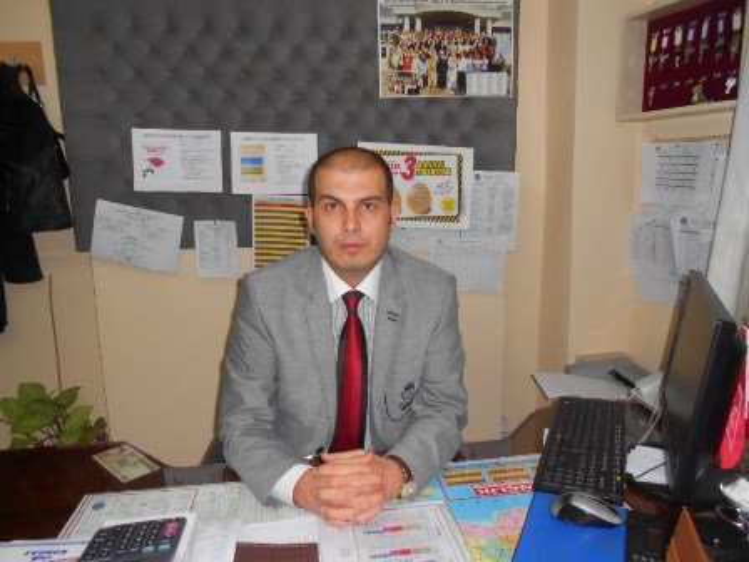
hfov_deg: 67.3
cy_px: 281
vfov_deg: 53.1
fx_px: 563
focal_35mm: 26
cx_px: 374
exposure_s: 1/25
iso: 200
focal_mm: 4.6
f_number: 3.2
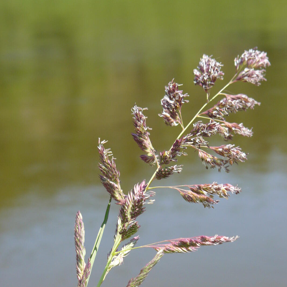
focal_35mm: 106
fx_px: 994
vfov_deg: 16.4
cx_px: 143
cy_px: 175
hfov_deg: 16.4
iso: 100
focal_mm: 14.9
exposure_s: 1/500
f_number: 3.2
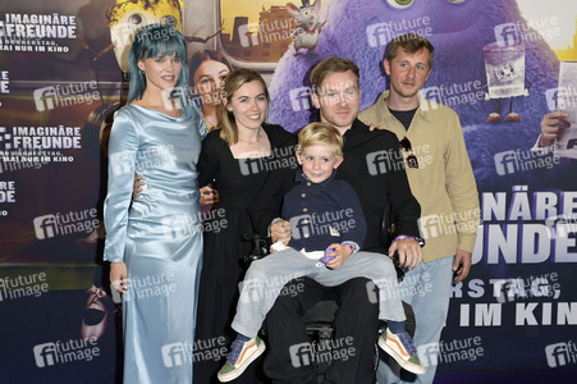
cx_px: 288
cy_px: 192
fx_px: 705
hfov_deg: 44.5
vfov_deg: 30.5
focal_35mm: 44
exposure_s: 1/250
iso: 320
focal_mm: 44
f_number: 6.3
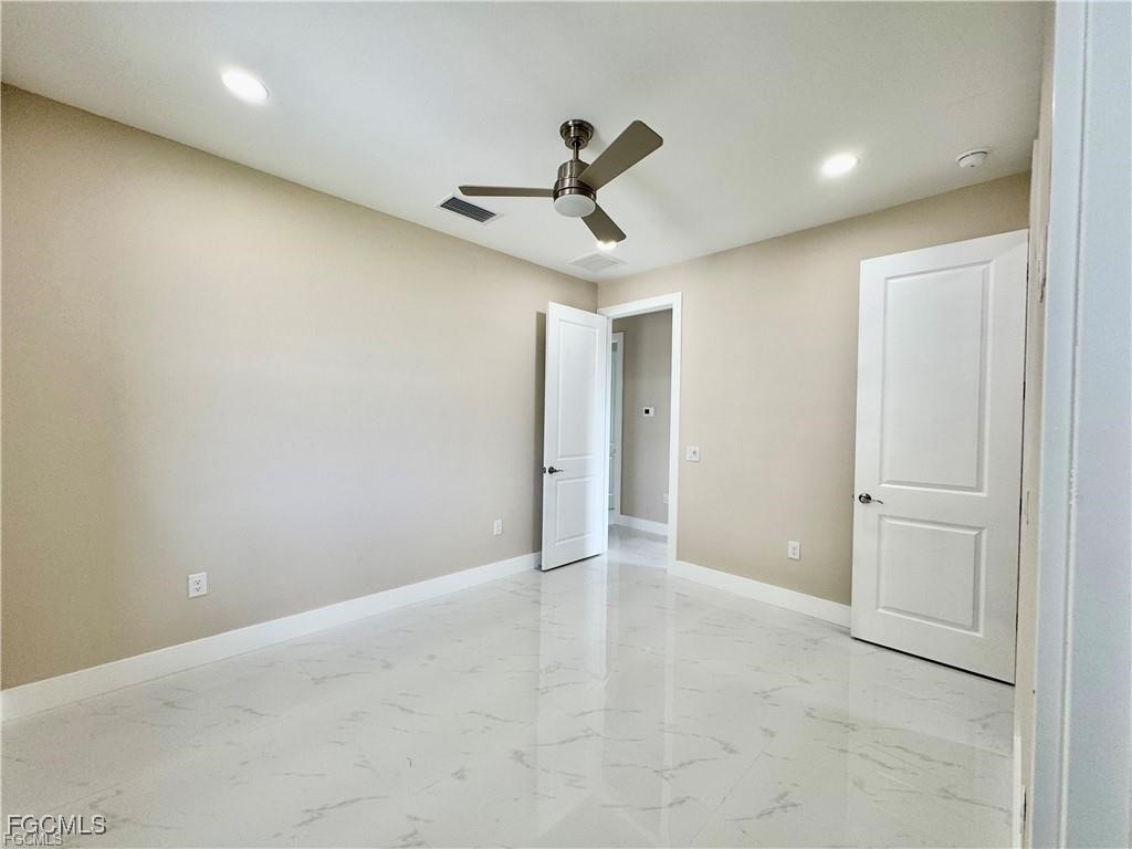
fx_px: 458
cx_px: 566
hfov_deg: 102.1
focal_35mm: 14
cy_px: 424
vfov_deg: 85.7
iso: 80
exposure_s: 1/120
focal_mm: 2.22
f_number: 2.2
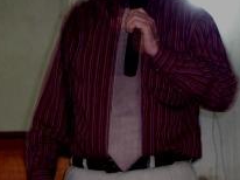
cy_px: 78
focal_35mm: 124
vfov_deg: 11.9
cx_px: 98
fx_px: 859
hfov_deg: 15.9
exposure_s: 1/4
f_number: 3.4
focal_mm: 8.6
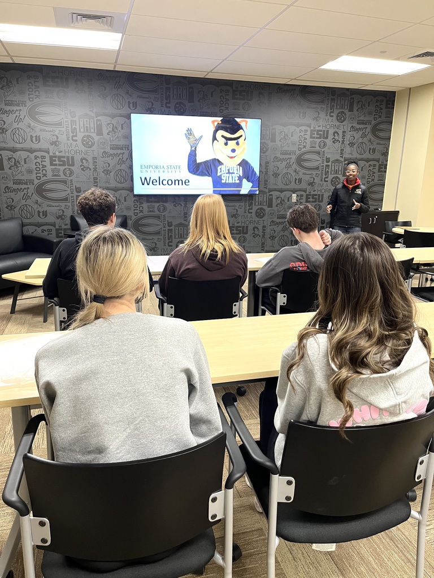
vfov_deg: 67.3
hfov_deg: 53.1
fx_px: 435
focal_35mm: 26
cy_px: 289
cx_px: 217
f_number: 1.6
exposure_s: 1/60
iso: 200
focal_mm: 5.1
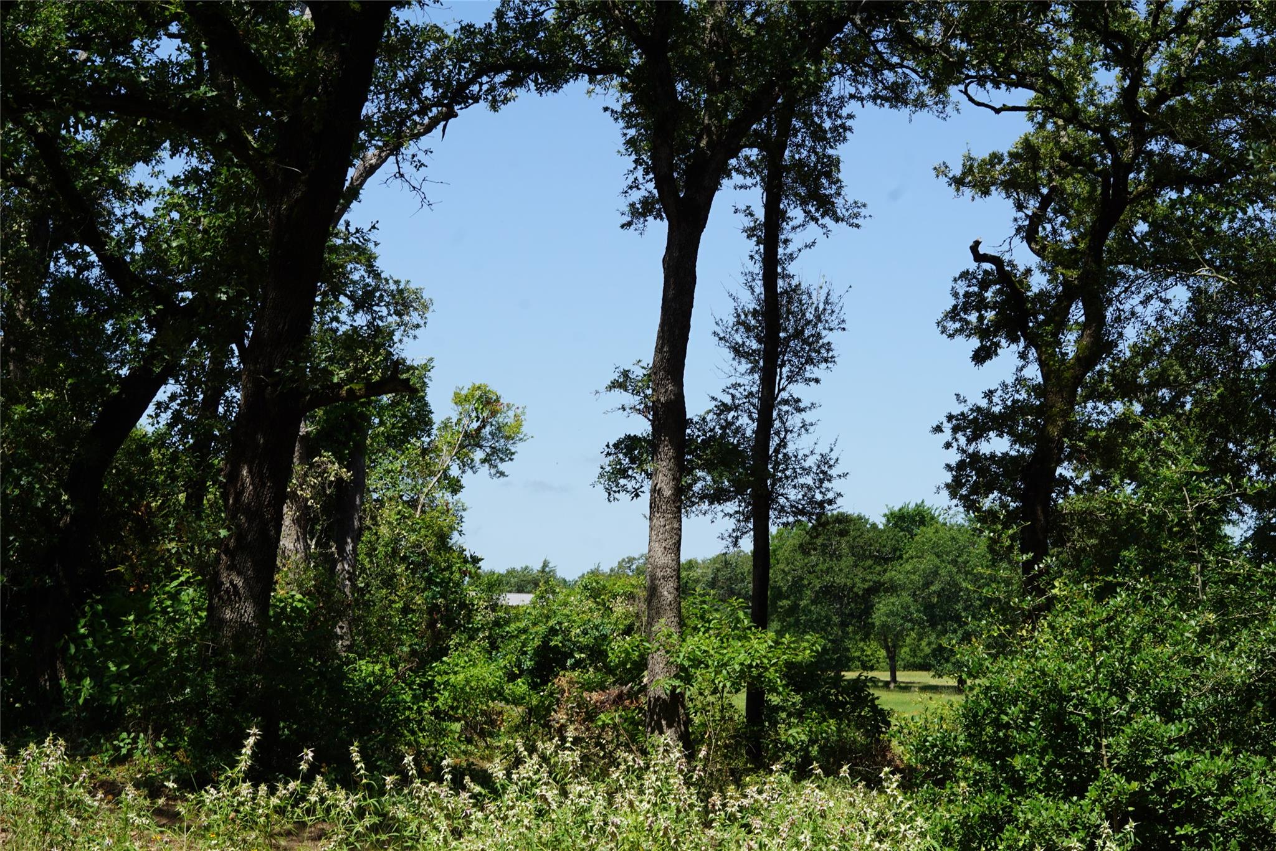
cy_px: 426
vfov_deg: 18.2
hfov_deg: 27.0
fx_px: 2659
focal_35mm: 75
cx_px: 638
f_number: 13
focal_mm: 50
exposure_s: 1/100
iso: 100
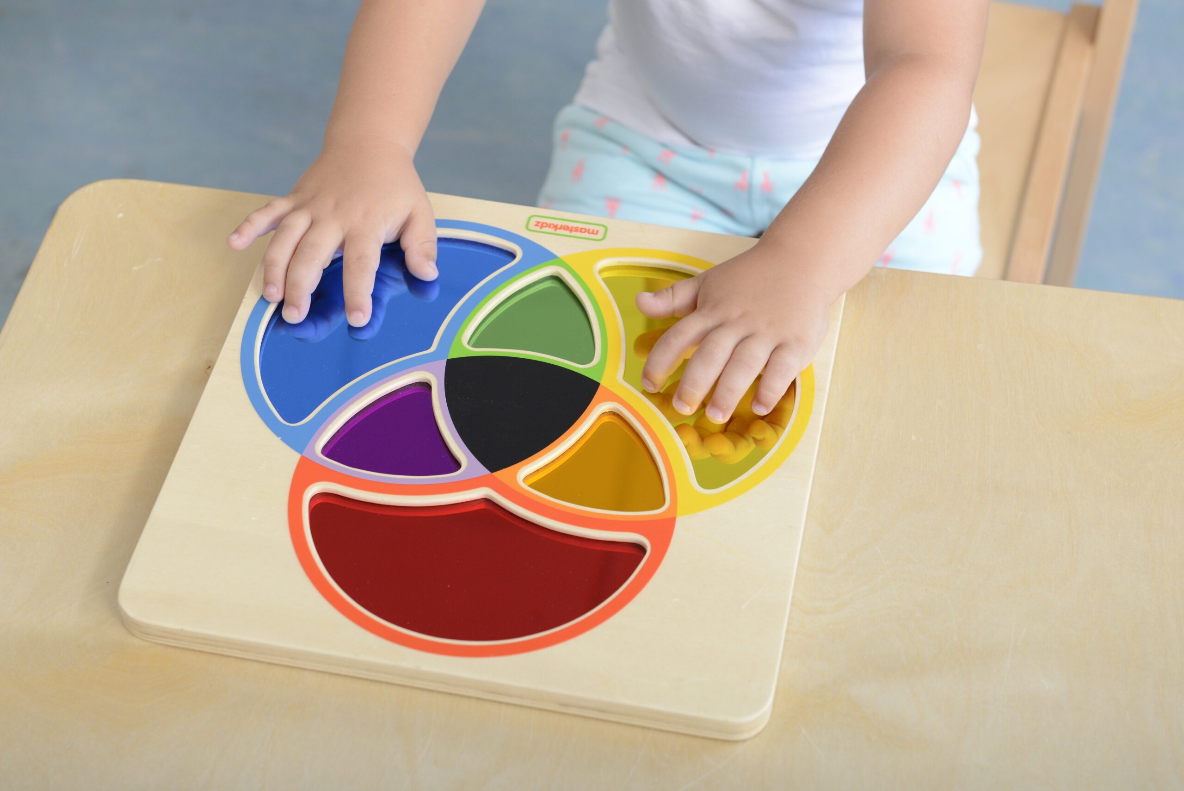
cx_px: 592
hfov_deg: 28.8
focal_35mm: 70
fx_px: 2303
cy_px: 396
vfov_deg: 19.5
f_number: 5.6
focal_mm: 70
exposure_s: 1/250
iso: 1000
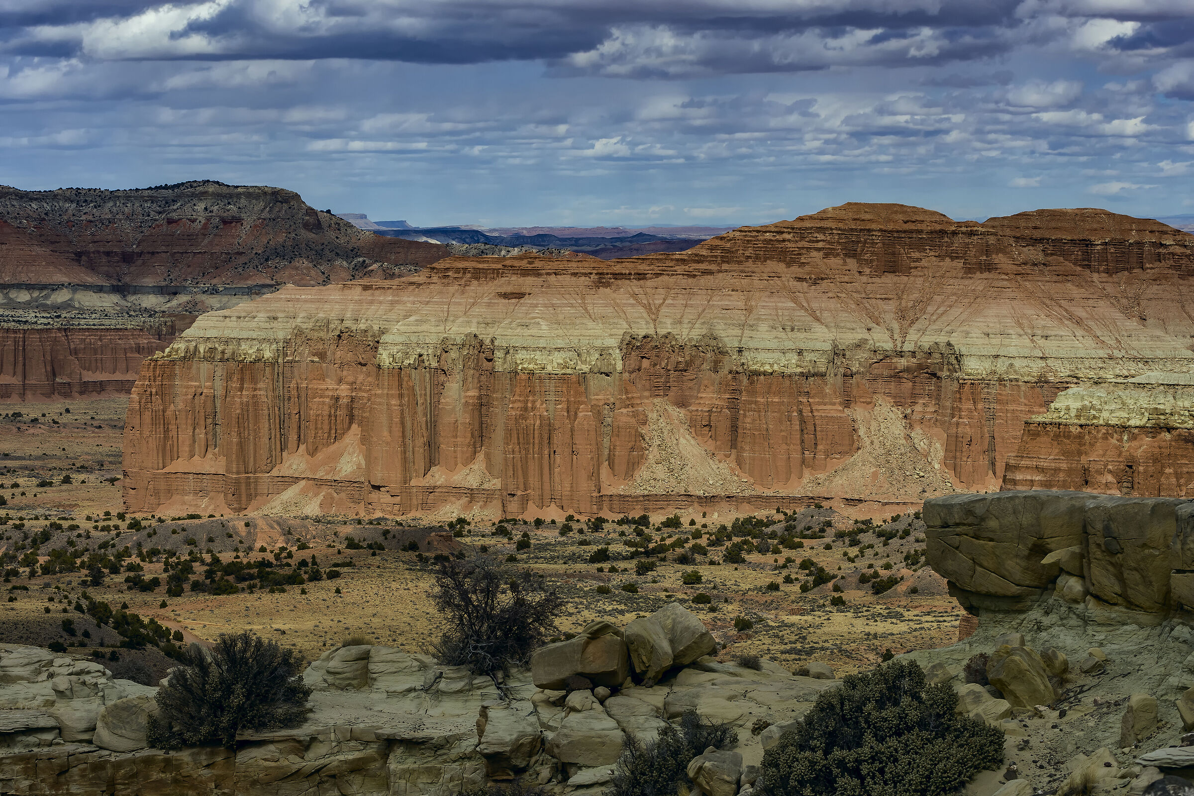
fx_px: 3482
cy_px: 398
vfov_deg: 13.0
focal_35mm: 105
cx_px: 597
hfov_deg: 19.5
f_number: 8
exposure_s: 1/500
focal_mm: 70
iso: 250
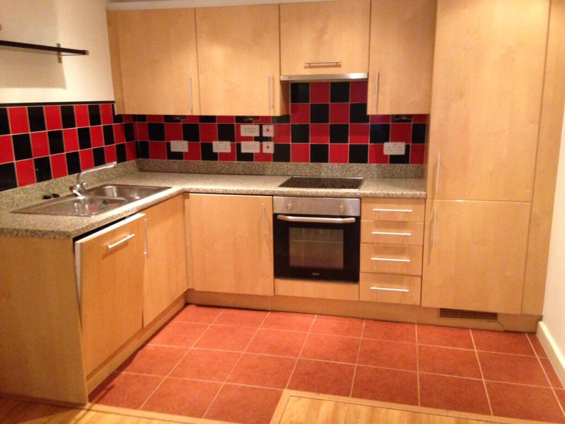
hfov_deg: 55.4
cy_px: 212
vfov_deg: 42.9
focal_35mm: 33
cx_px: 282
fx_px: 539
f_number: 2.4
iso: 500
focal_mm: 4.12
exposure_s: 1/15
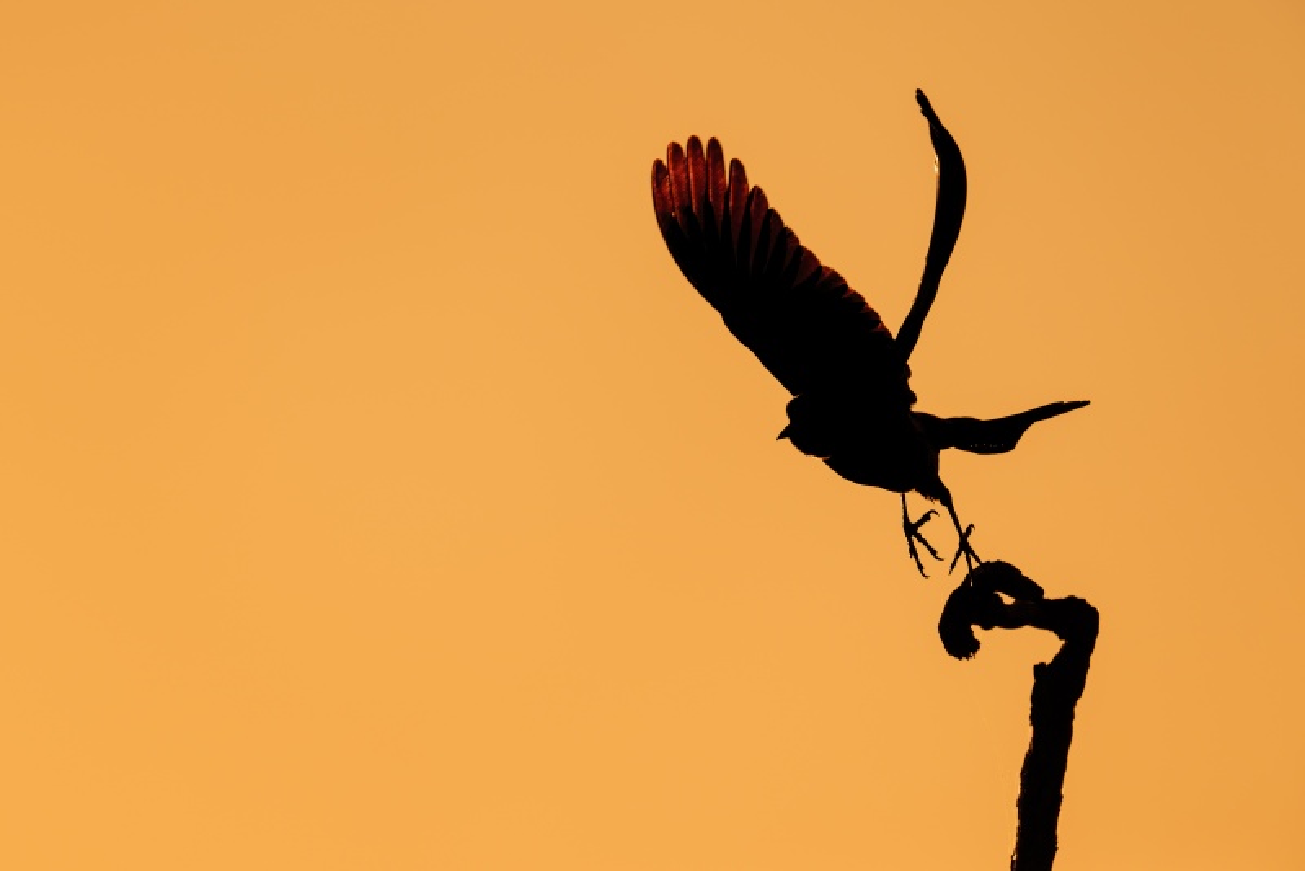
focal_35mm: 840
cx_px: 652
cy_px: 436
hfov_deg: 2.5
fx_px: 30459
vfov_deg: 1.6
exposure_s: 1/5000
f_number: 5.6
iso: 500
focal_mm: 840
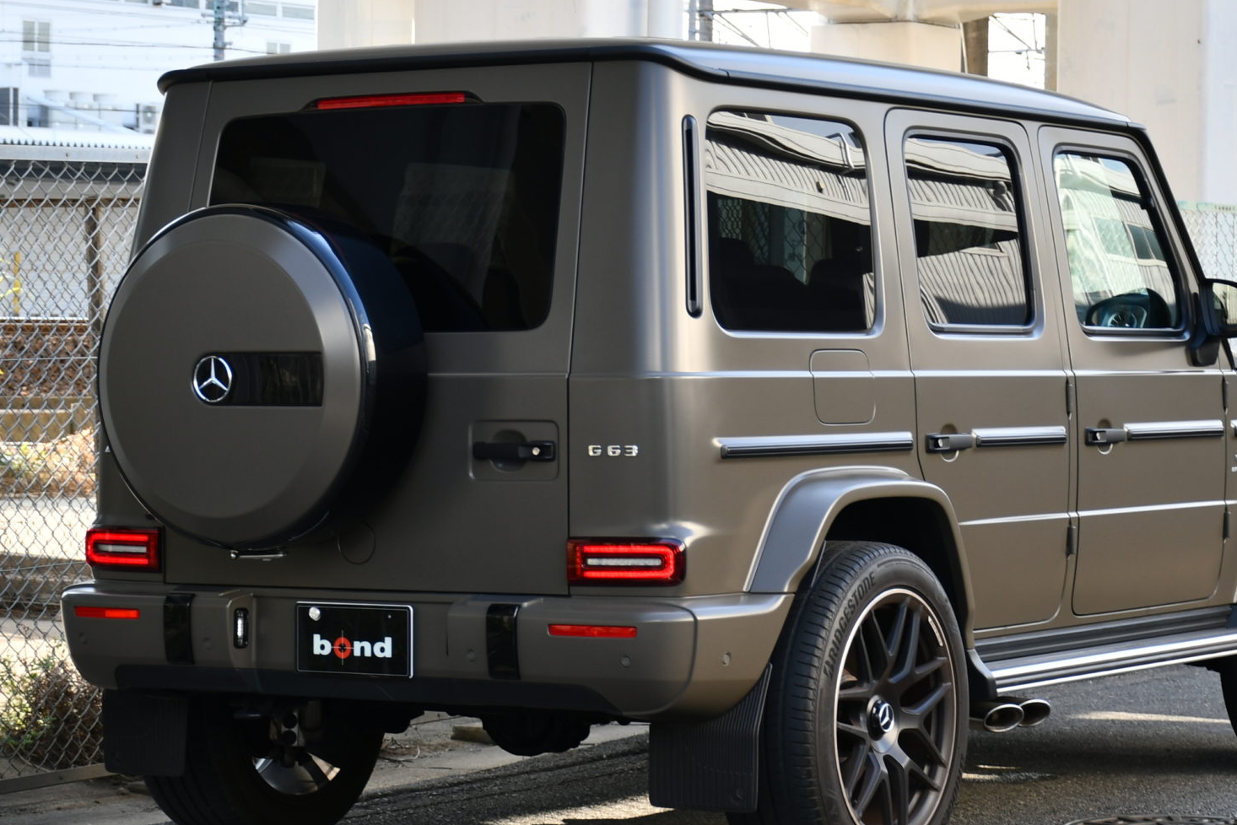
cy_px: 265
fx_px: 3780
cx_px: 705
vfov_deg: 12.4
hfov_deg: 18.6
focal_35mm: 110
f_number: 4.5
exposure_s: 1/80
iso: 125
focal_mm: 42
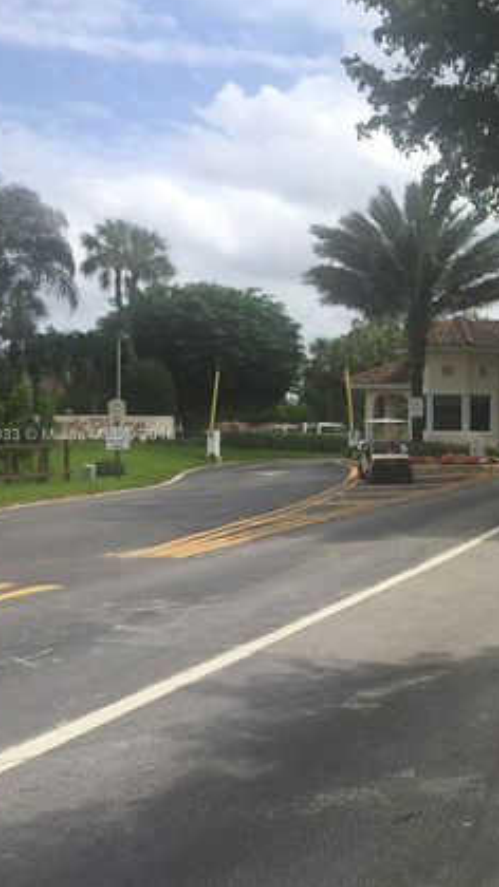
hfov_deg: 25.8
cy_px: 436
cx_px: 539
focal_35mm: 43
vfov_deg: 47.4
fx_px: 1012
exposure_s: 1/2083
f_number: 2.2
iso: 32
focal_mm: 4.15
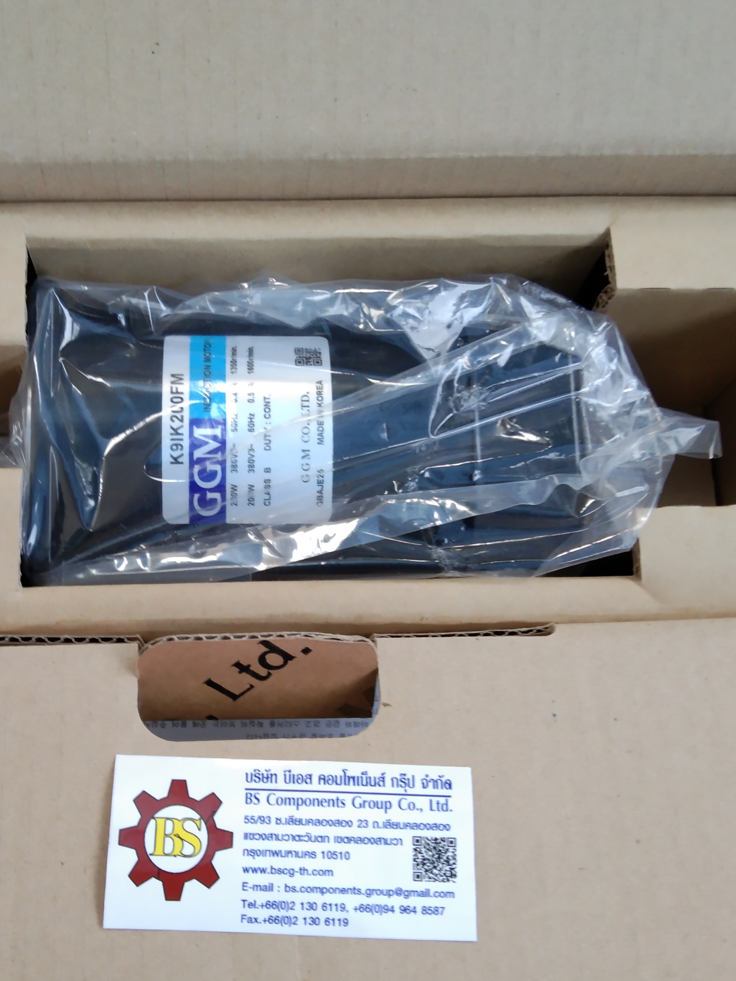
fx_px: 1276
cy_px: 564
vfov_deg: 42.0
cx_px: 256
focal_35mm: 45
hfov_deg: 32.0
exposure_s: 1/50
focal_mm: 3.65
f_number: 2.2
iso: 105
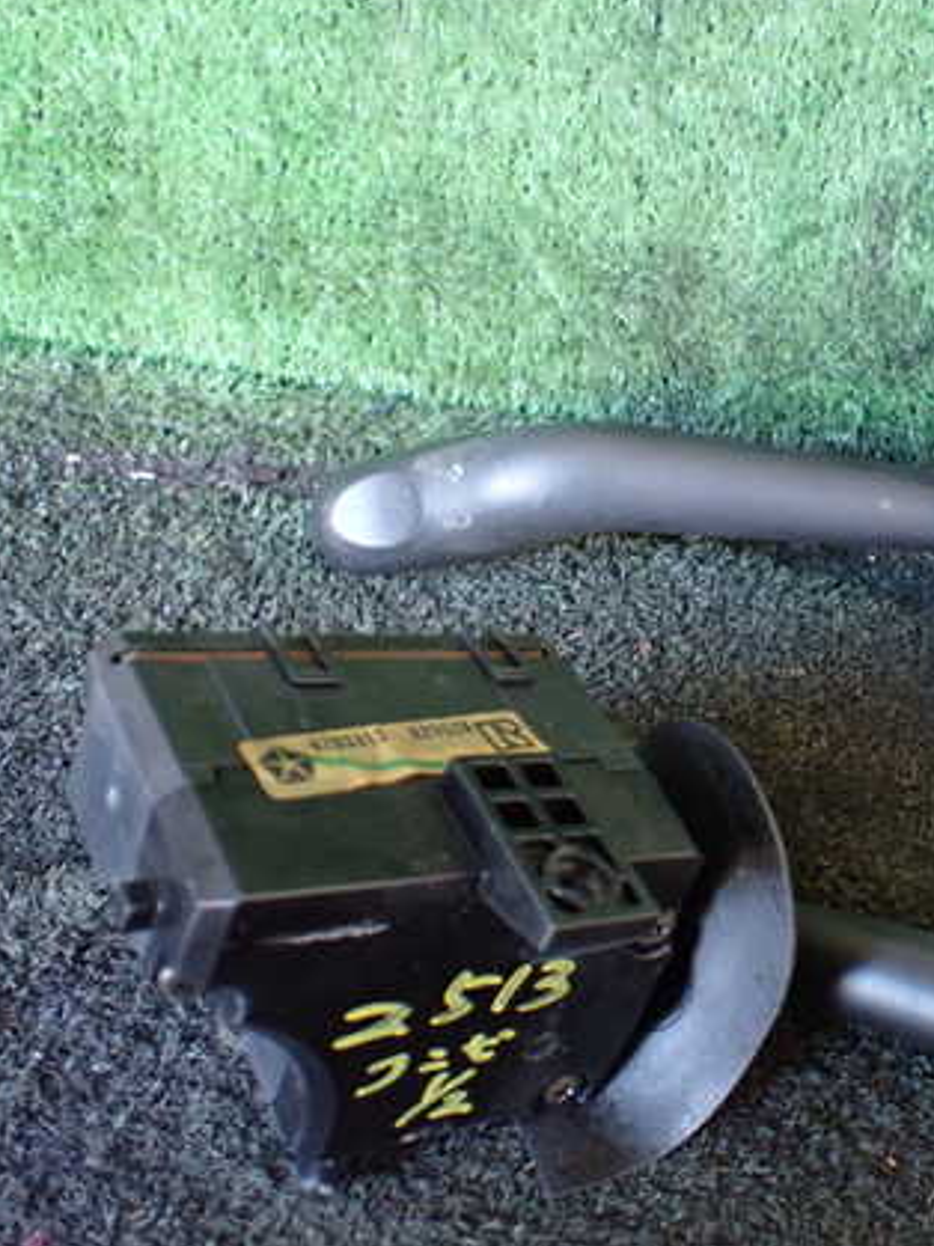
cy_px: 583
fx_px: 1548
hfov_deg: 32.2
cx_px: 812
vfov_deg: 43.8
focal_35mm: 43
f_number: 2.3
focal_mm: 5.4
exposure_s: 1/50
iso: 800
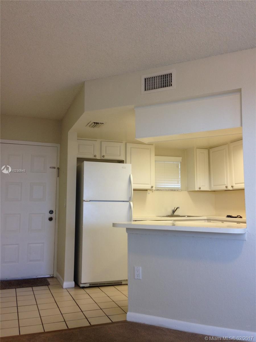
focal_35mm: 33
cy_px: 171
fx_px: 325
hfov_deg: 42.9
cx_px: 128
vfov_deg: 55.4
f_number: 2.4
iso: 50
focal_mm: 4.12
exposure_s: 1/30
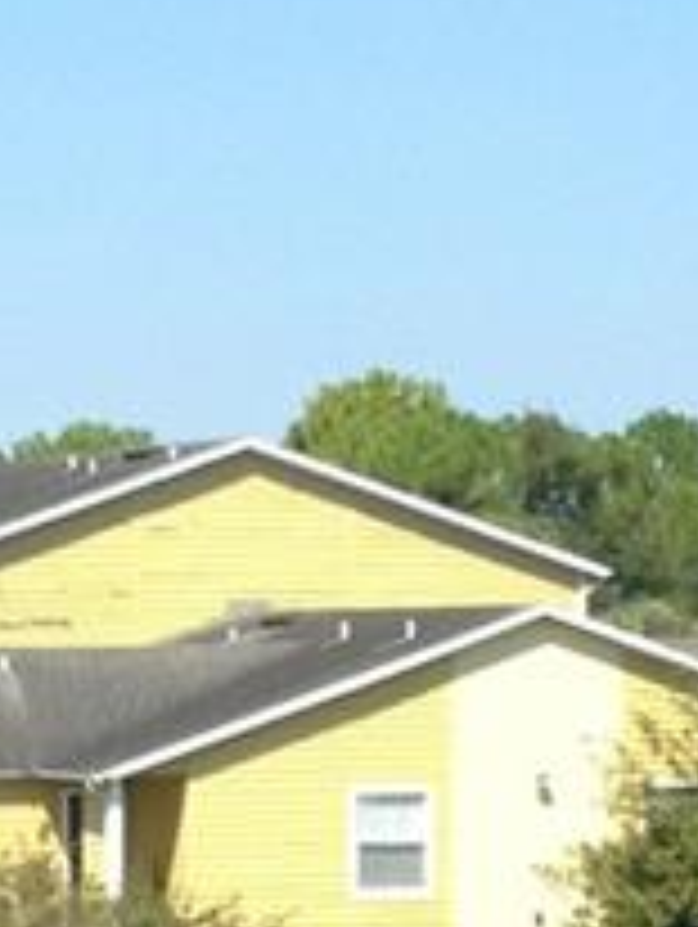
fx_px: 5151
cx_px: 5
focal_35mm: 192
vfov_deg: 10.0
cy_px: 1404
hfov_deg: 7.7
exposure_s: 1/1323
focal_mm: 4.12
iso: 50
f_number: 2.4
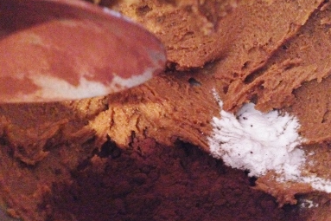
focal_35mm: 43
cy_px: 112
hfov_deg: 45.3
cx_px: 195
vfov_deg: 31.2
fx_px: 395
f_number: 2.4
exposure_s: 1/15
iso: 800
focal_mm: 4.12
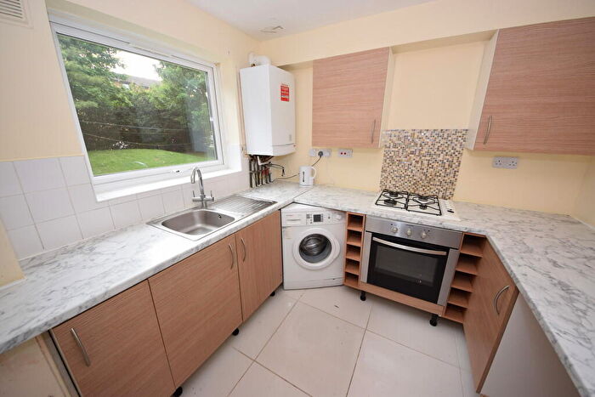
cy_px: 198
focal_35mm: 12
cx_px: 298
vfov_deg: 90.0
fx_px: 198
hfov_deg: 112.6
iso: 400
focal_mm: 8
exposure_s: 1/125
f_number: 5.6
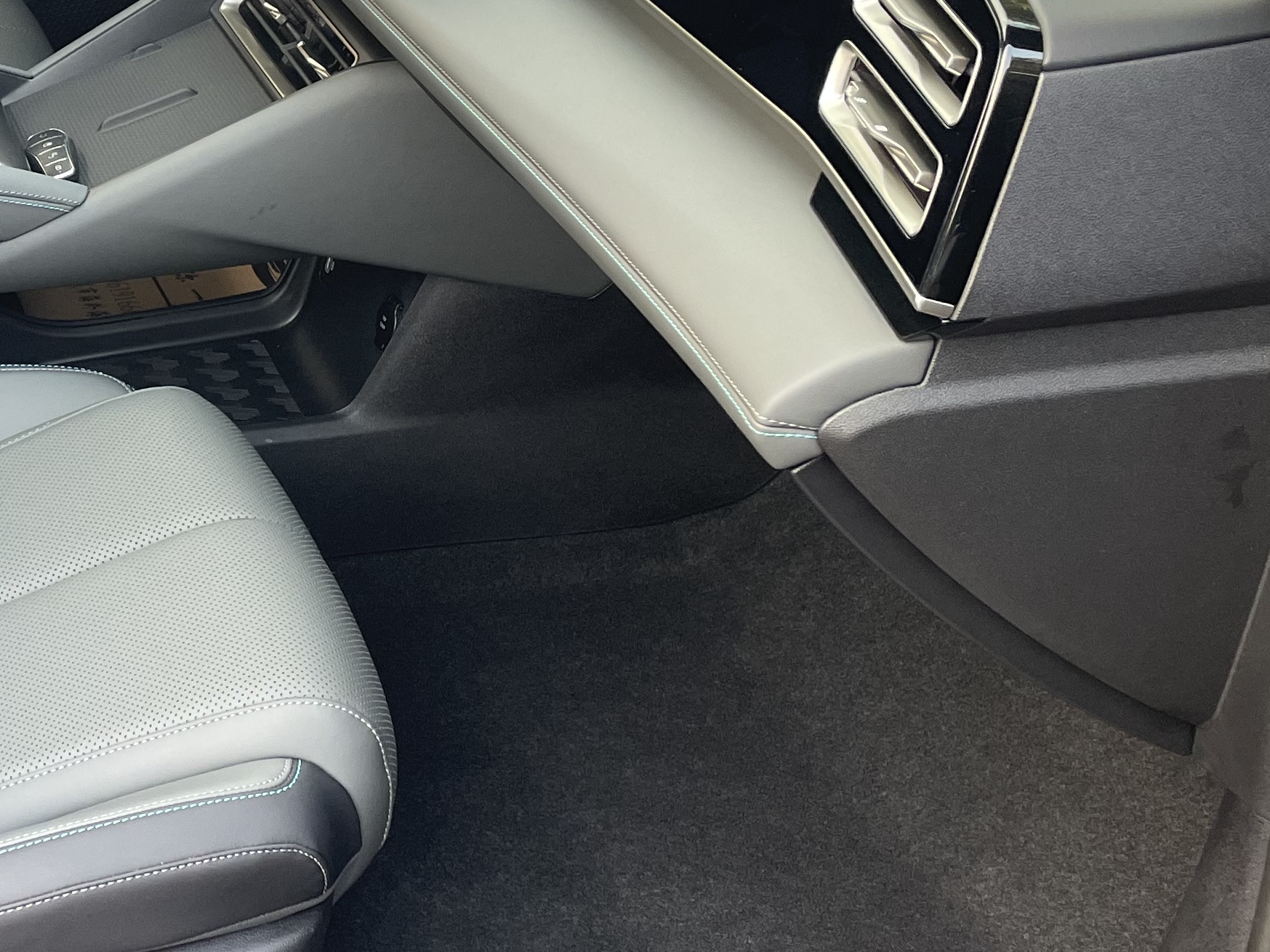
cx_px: -88
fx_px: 2201
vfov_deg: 24.0
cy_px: 195
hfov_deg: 29.4
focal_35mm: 60
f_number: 1.6
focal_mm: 4.2
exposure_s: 1/121
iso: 125
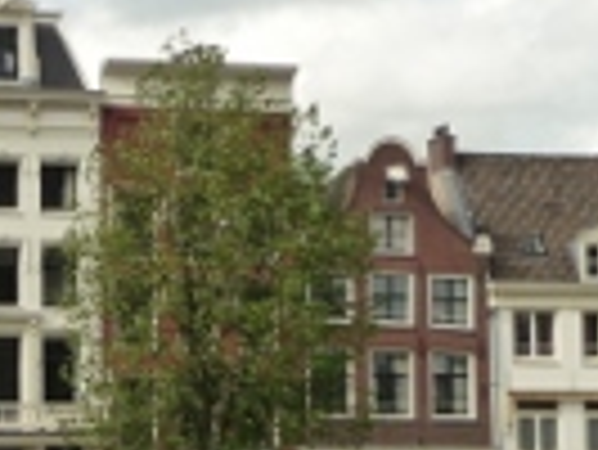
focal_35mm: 150
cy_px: 374
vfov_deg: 9.9
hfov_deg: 12.9
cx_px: -76
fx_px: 2594
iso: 160
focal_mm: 8.5
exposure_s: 1/640
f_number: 4.2
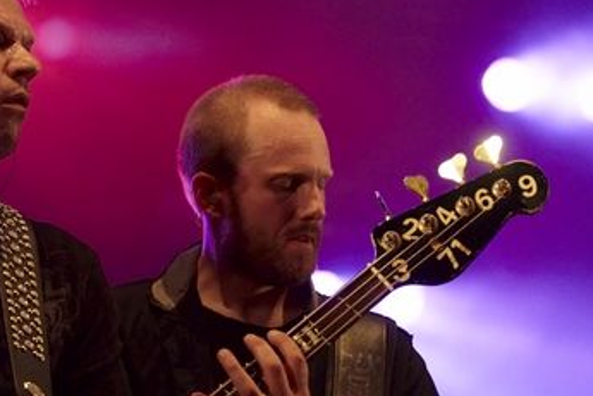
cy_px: 191
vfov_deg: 7.5
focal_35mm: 183
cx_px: 237
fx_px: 3014
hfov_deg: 11.2
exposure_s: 1/100
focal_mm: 70
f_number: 2.8
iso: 1600
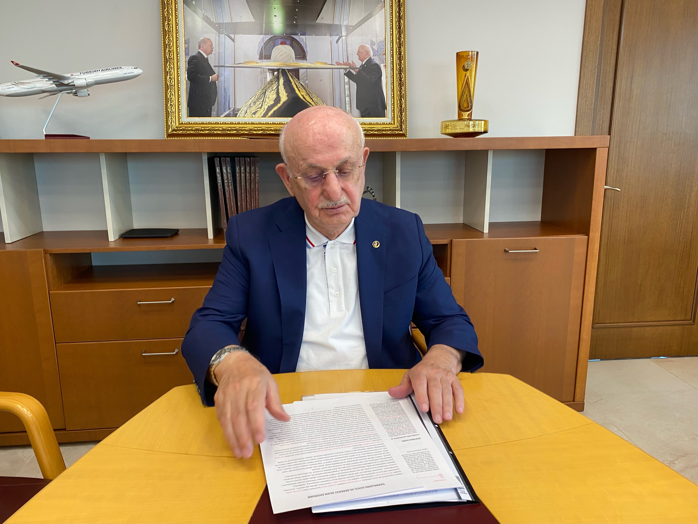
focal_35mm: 26
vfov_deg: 53.1
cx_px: 349
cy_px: 262
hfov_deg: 67.3
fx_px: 524
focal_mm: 4.25
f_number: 1.8
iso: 100
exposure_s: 1/50
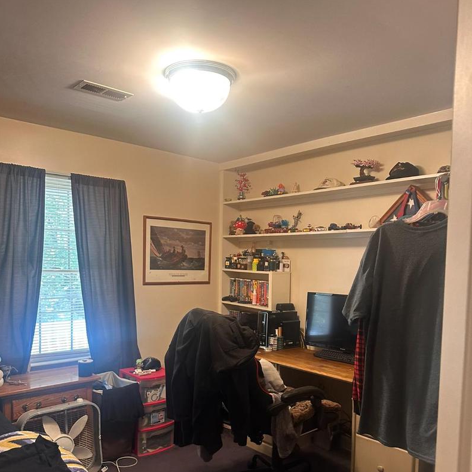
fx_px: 447
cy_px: 292
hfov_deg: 55.6
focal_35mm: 29
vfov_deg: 55.1
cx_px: 231
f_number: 1.78
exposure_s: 1/60
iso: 250
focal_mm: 6.86
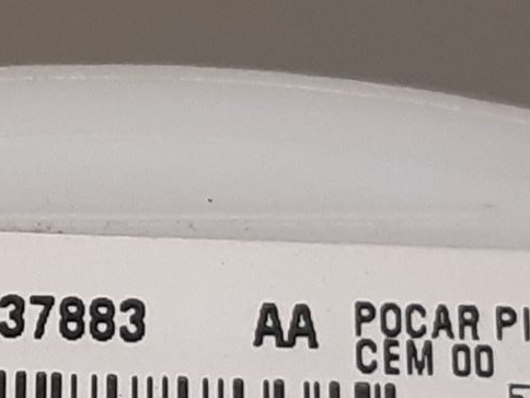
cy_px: 457
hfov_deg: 17.5
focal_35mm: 110
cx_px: 5
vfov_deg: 13.2
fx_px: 1684
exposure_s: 1/100
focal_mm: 3.93
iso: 100
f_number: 1.7
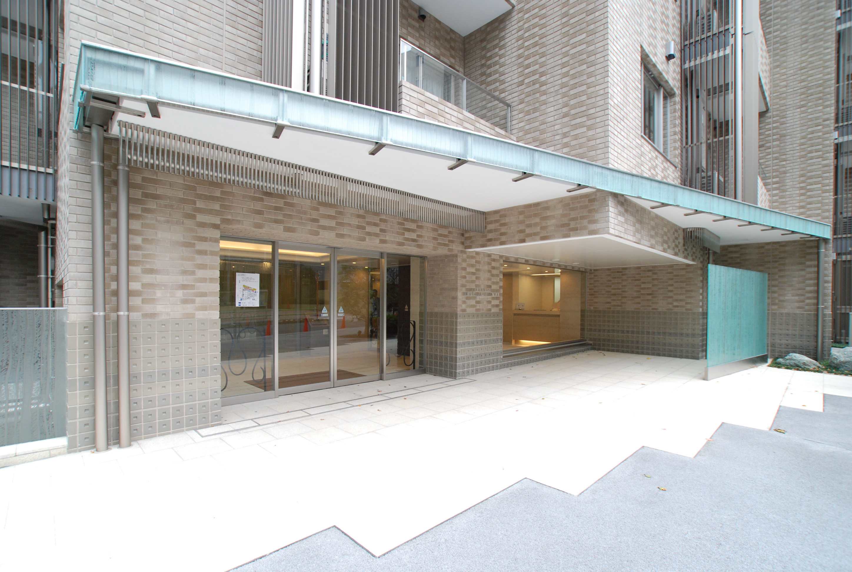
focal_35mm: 16
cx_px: 426
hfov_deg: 94.9
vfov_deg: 72.3
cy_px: 286
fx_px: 391
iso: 400
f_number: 5.6
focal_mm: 11
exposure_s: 1/125
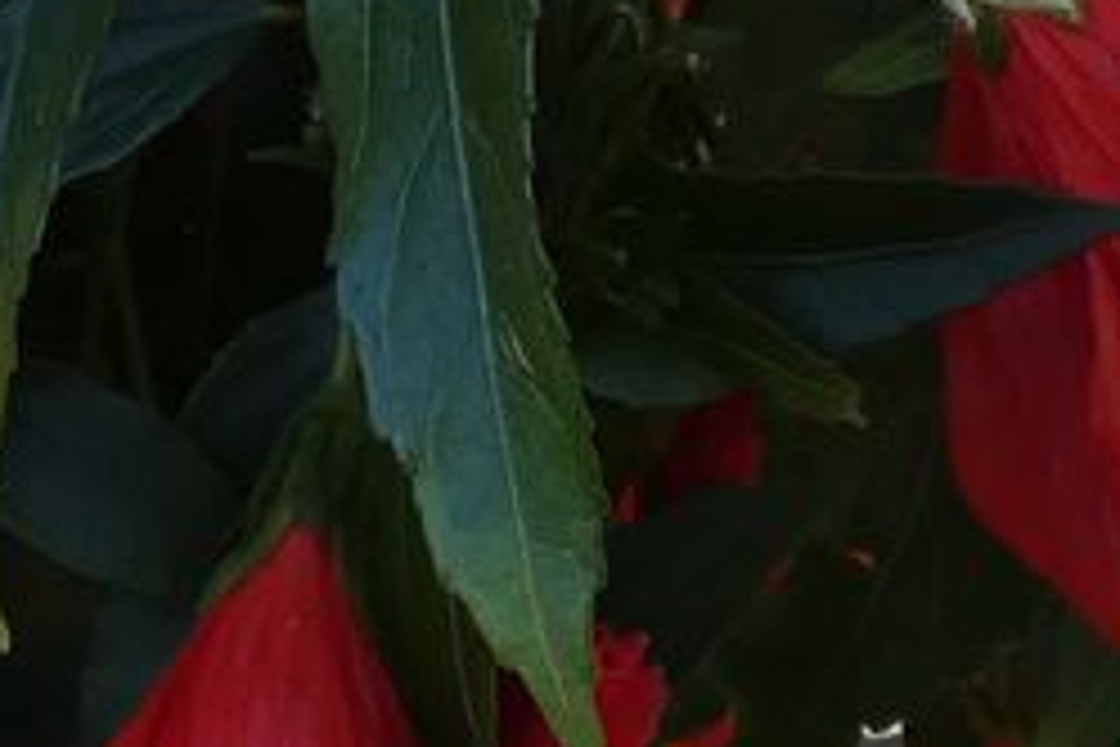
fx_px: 3640
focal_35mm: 117
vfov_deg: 11.7
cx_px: 373
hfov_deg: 17.4
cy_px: 364
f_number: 2.8
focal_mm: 3.6
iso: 80
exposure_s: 1/125
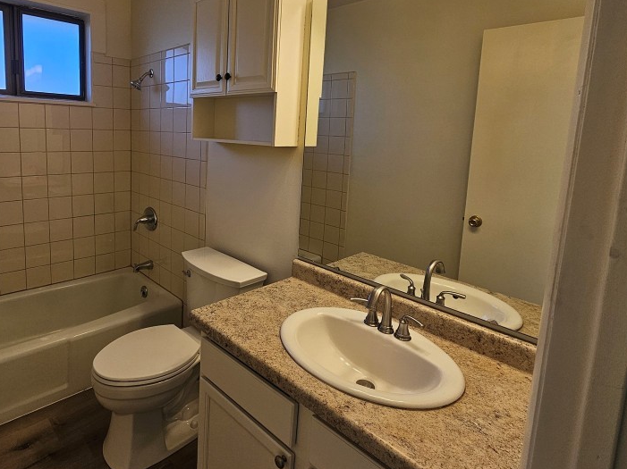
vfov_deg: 67.6
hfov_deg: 82.6
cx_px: 225
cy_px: 177
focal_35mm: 19
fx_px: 344
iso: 64
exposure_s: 1/120
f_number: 2.2
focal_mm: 2.2
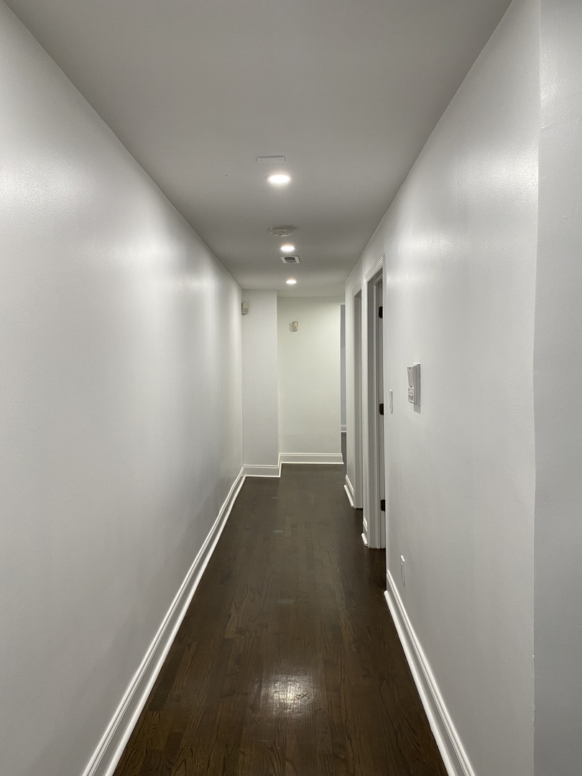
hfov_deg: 53.1
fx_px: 583
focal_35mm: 26
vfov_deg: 67.3
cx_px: 291
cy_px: 388
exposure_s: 1/60
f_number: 1.8
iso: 100
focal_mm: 4.25
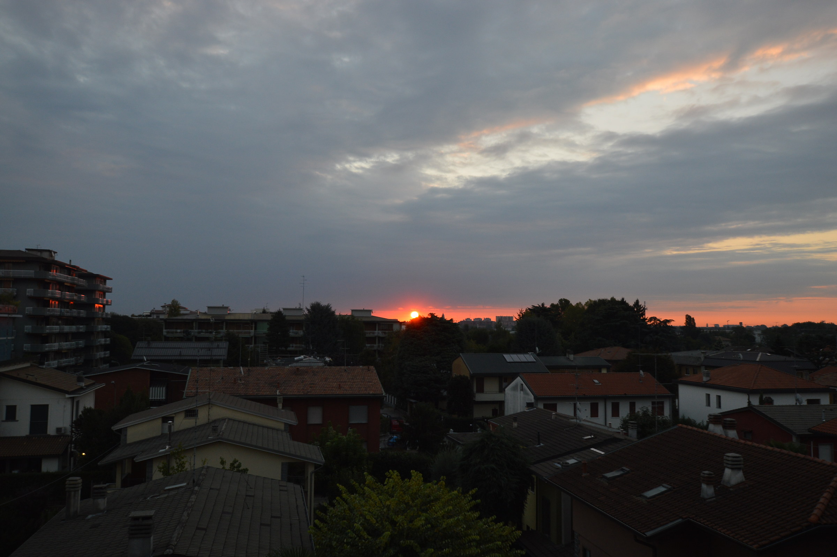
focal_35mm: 30
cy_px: 278
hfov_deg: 62.0
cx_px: 418
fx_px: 697
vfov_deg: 43.5
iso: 320
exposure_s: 1/125
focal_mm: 20
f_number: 5.6
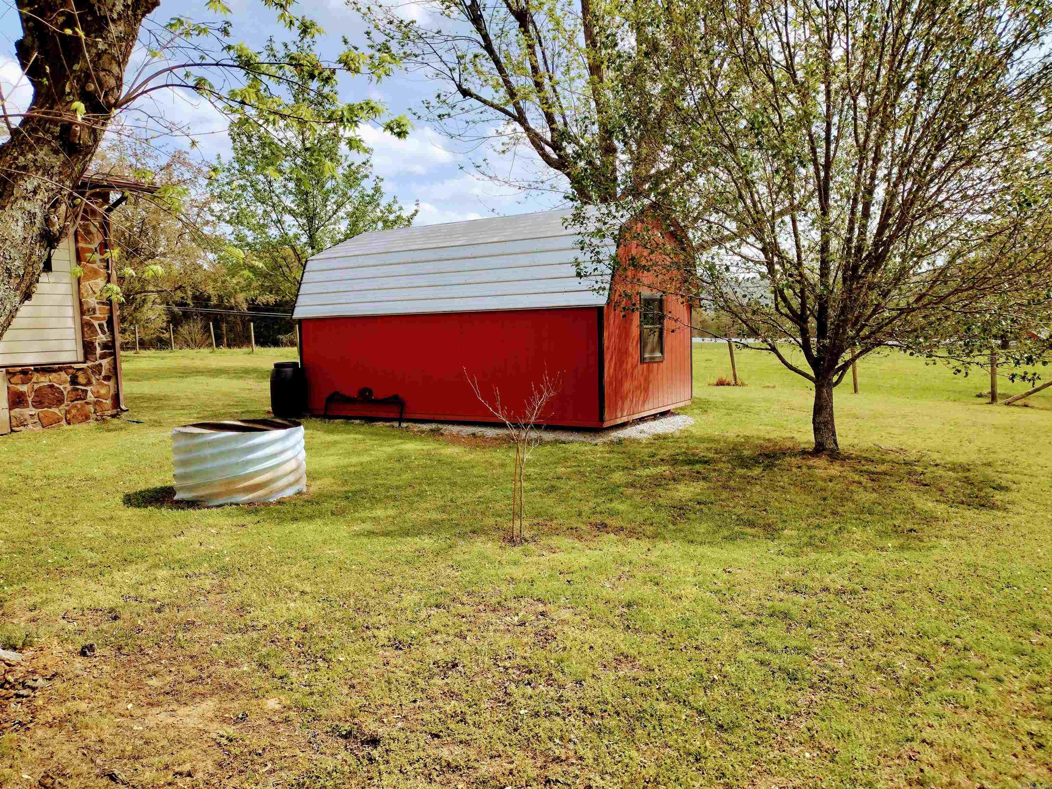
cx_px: 526
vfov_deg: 51.4
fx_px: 821
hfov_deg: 65.3
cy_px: 394
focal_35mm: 27
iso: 100
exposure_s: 1/2214
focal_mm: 4.71
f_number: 1.7
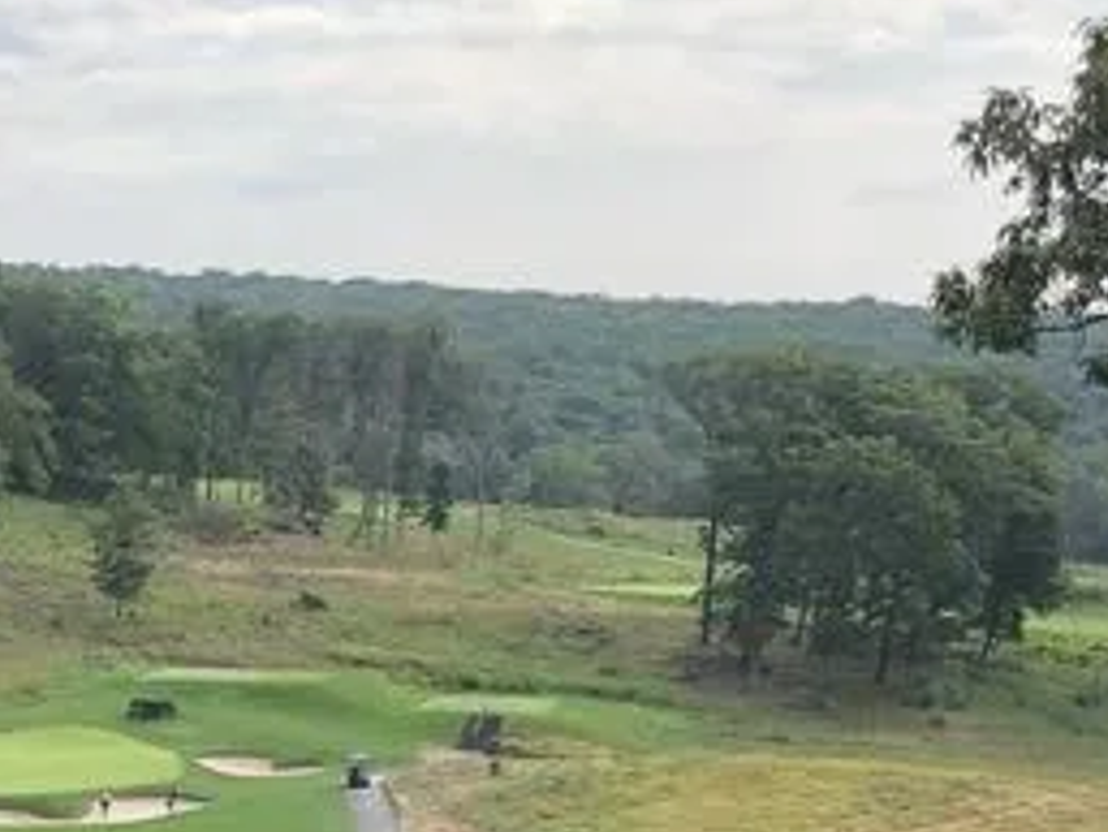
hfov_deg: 20.7
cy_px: 1093
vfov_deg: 15.4
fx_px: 2914
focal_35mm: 91
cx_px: -47
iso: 20
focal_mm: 4
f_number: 1.8
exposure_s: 1/934
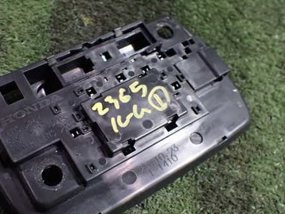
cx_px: 115
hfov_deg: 45.6
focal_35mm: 41
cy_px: 126
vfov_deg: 35.0
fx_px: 337
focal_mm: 5.4
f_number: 2.3
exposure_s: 1/60
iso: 800
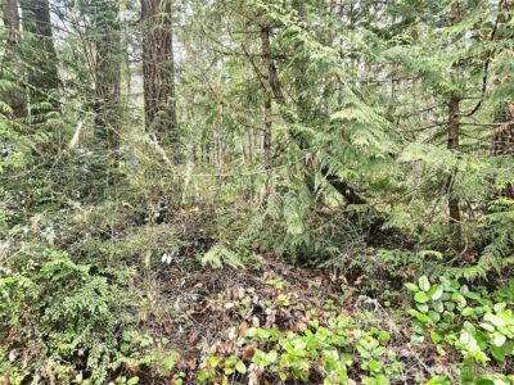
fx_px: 342
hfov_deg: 73.9
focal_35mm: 23
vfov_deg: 58.9
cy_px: 192
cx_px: 257
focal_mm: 5.4
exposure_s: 1/120
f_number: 1.8
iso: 250
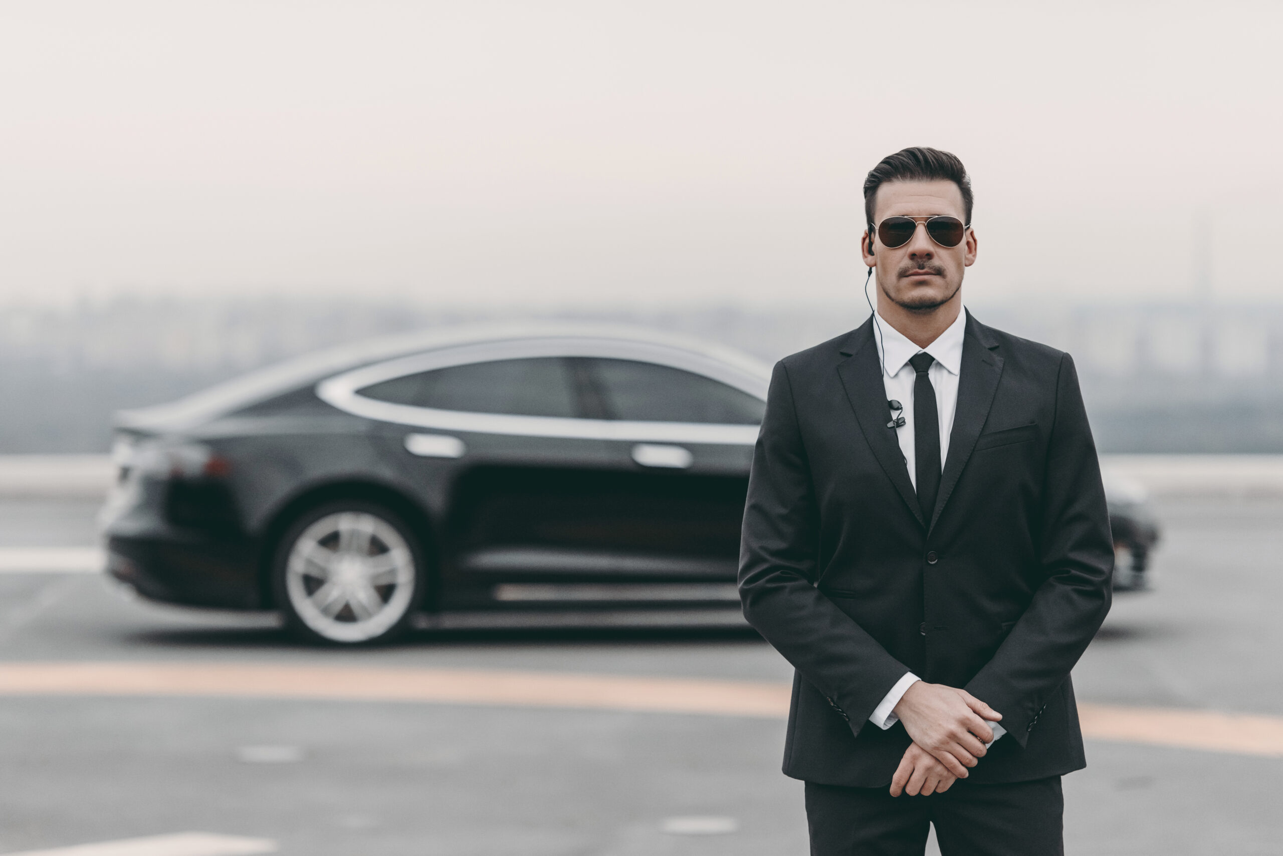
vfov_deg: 9.8
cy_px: 428
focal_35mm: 140
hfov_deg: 14.6
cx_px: 642
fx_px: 4991
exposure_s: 1/5000
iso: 800
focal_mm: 140
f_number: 3.2
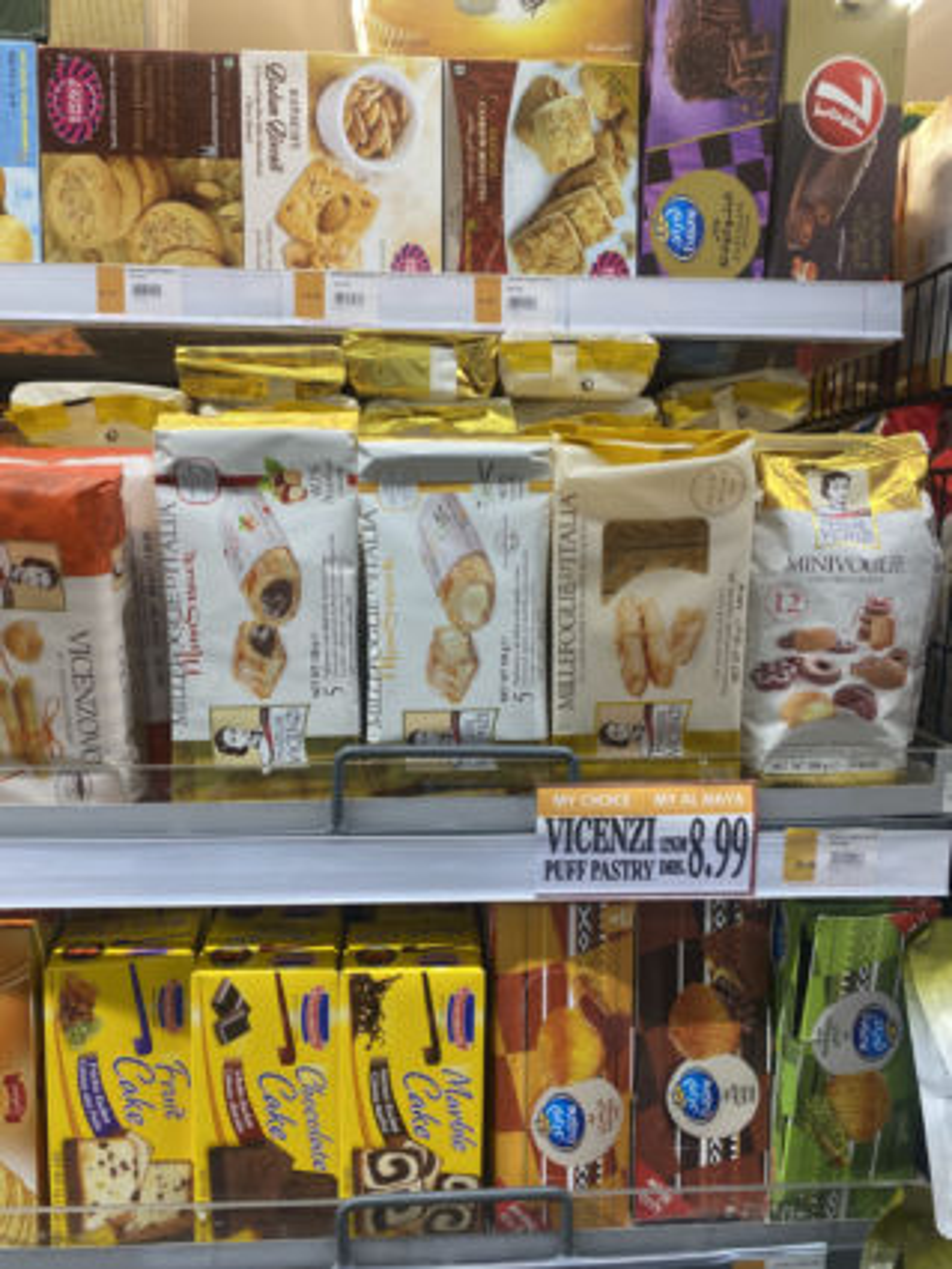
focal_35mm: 26
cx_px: 476
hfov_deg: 53.1
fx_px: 953
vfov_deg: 67.3
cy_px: 634
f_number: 1.8
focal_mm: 4.25
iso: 64
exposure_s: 1/100
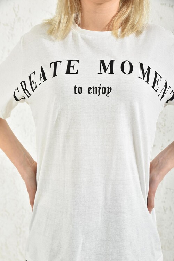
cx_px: 87
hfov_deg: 27.0
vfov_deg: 39.6
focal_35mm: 50
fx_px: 362
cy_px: 130
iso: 100
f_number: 7.1
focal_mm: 50
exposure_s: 1/160
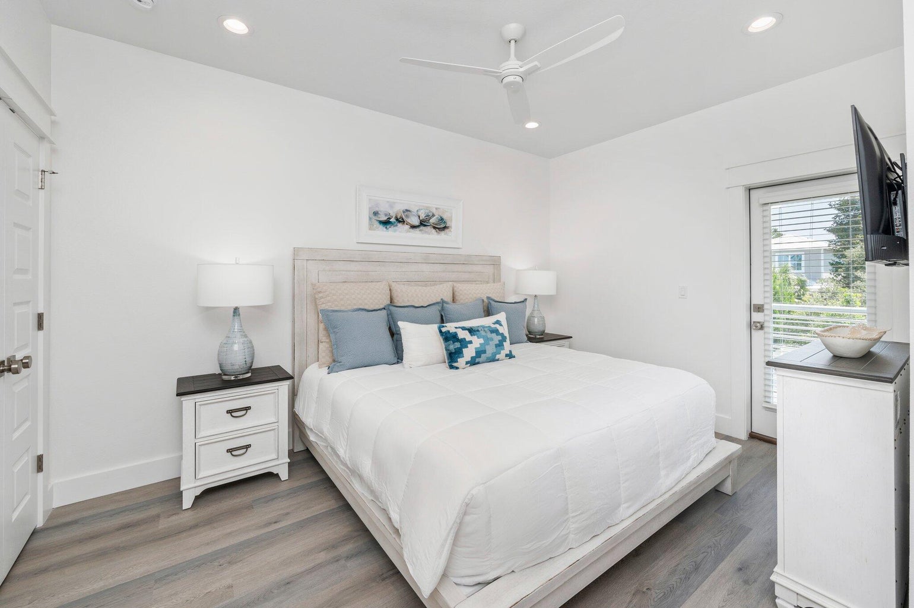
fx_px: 355
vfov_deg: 81.1
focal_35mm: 14
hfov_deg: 104.3
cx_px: 457
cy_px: 304
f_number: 9
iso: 320
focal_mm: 14
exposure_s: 1/80
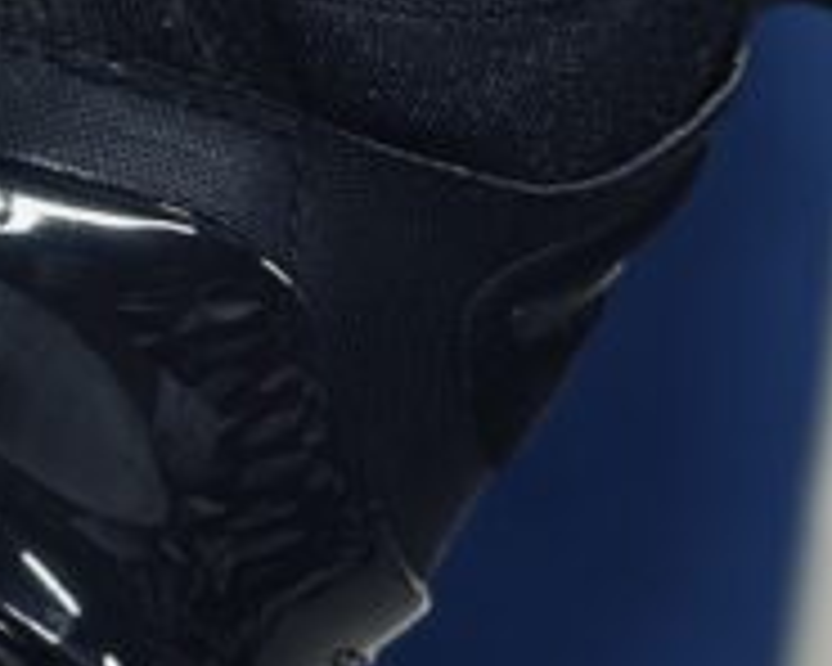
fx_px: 5811
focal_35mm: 236
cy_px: -214
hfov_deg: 8.0
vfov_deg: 6.5
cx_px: -540
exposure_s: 1/100
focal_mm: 6.86
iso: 64
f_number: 1.78
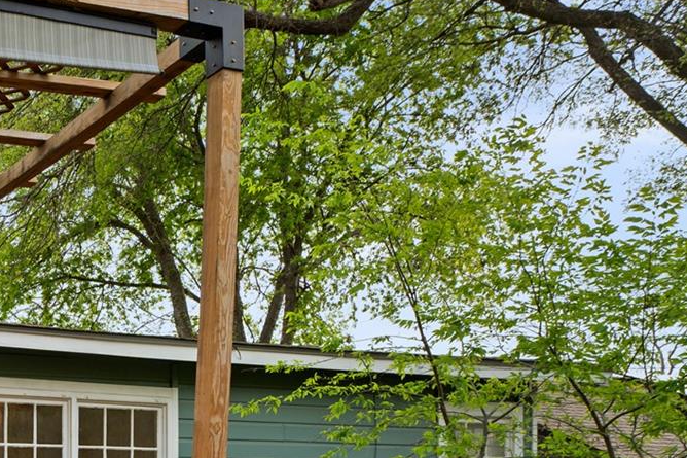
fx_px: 878
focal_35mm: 46
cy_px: 495
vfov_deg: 27.0
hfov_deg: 33.8
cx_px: -154
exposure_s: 1/80
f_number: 8
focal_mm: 15
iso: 100
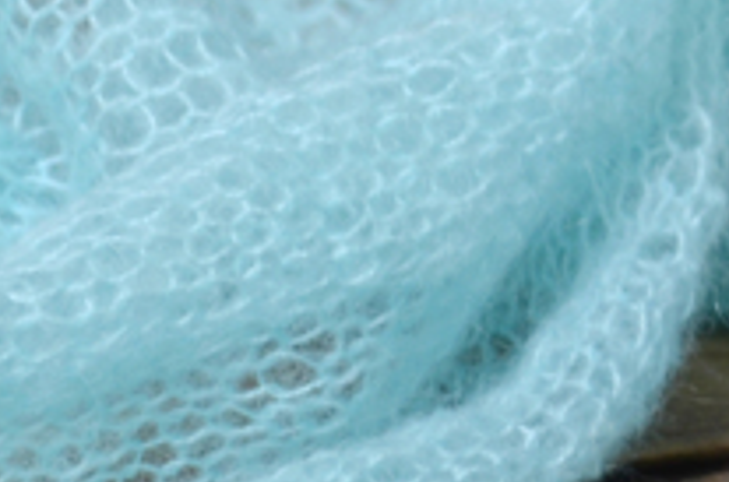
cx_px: 1264
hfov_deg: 3.0
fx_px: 13718
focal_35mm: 679
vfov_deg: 2.0
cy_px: 164
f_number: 4
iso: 160
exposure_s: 1/60
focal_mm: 78
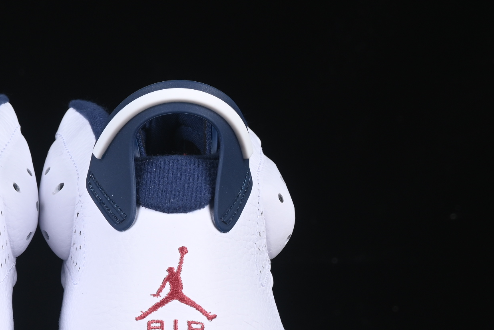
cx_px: 42
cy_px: 248
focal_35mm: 169
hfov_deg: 12.1
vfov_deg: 8.1
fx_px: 2319
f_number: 8
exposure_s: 1/80
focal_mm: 50
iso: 160
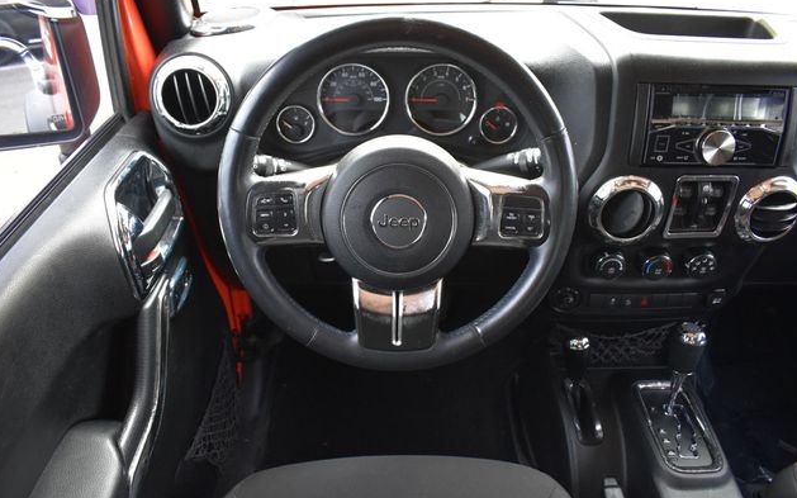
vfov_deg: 44.5
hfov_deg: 66.5
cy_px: 262
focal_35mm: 28
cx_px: 398
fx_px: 608
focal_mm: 18
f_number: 4.5
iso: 1600
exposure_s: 1/15
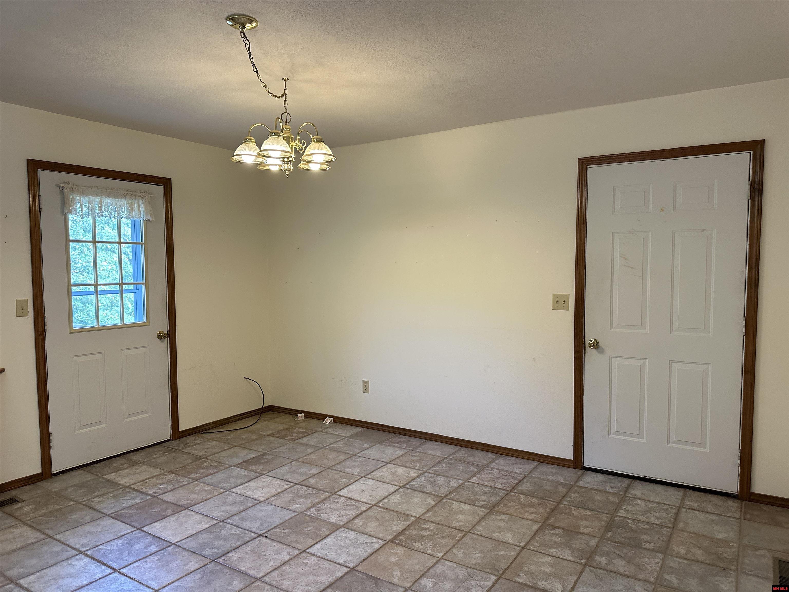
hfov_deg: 71.6
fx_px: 547
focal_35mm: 24
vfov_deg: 56.8
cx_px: 394
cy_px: 296
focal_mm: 6.86
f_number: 1.78
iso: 200
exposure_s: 1/120
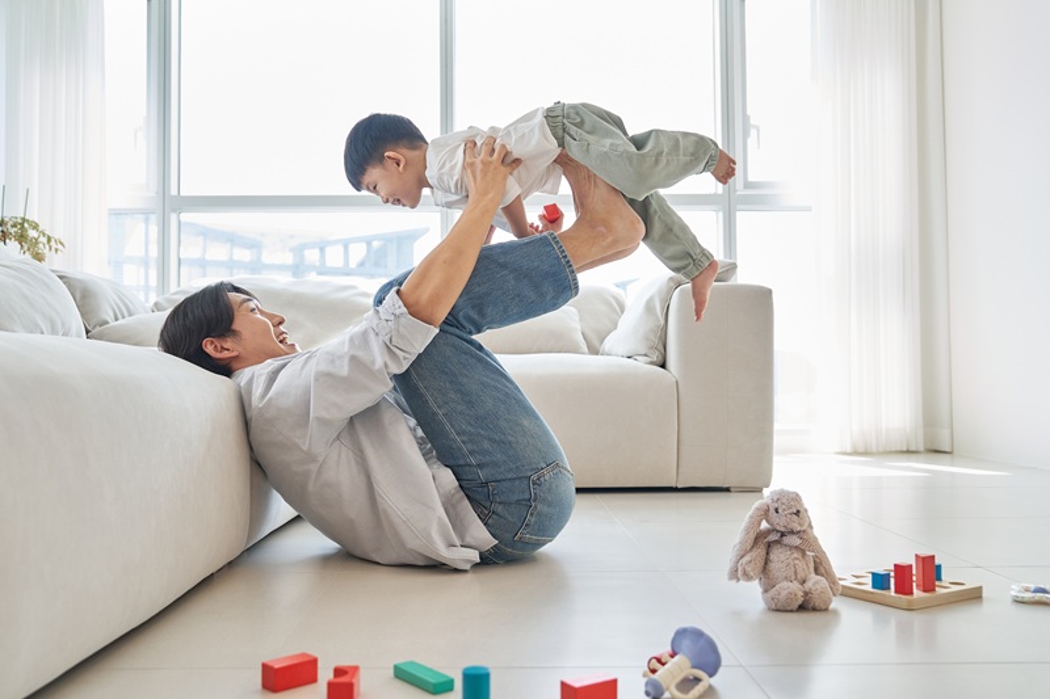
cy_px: 350
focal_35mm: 31
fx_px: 904
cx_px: 525
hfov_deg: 60.3
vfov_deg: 42.3
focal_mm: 31
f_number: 4
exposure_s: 1/250
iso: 640
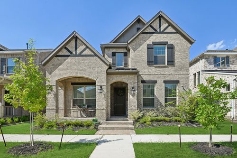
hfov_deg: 86.9
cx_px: 118
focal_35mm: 19
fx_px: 125
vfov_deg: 64.5
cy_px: 79
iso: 400
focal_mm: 19
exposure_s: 1/1000
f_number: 8
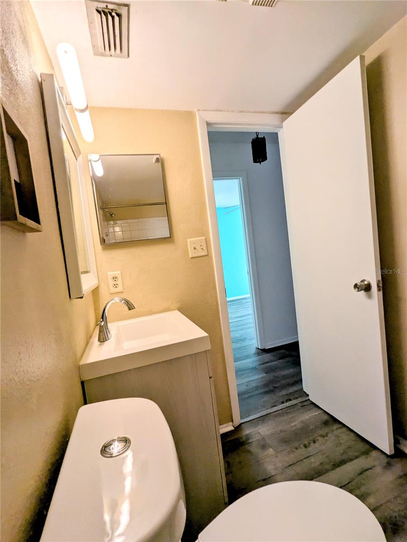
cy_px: 271
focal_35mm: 16
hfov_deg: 78.1
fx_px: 251
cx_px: 204
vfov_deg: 94.5
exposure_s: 1/120
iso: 53
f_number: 2.2
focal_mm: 2.35
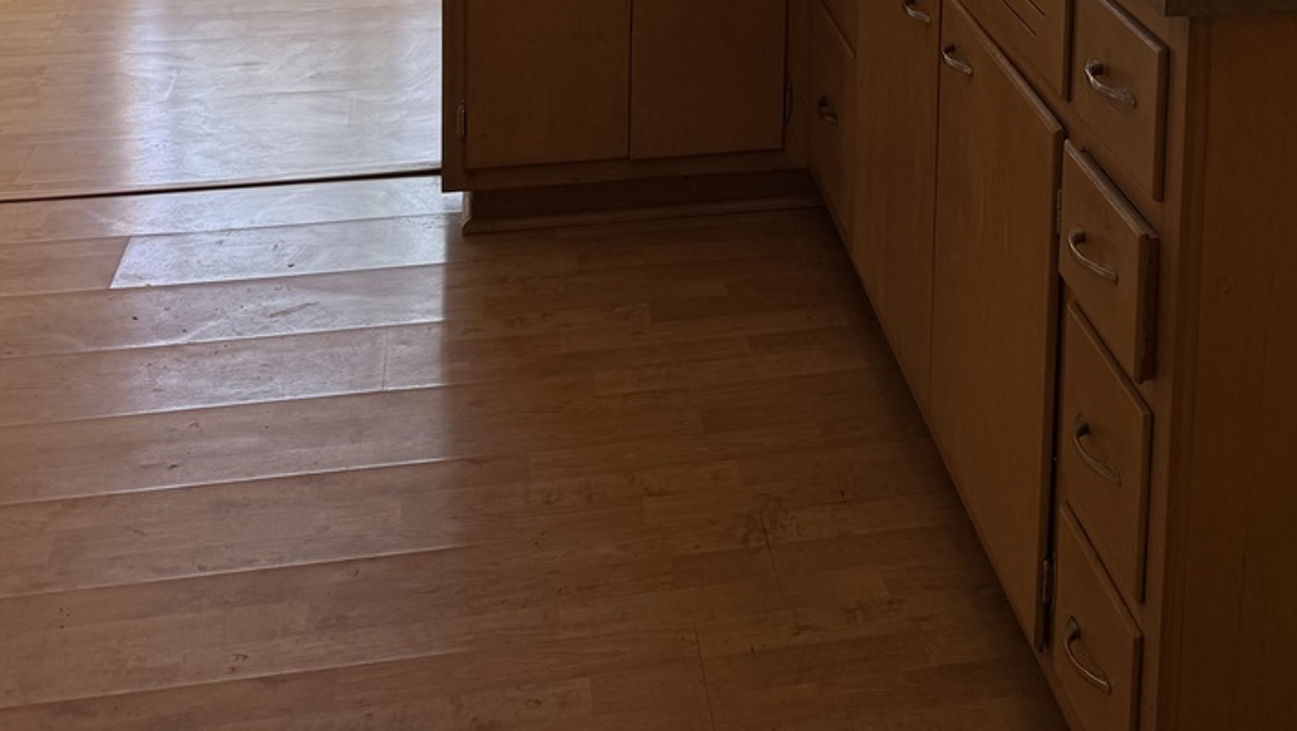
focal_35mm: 53
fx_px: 1823
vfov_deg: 20.5
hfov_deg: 38.4
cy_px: -249
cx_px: 932
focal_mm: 6.76
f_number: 1.78
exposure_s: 1/165
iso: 64
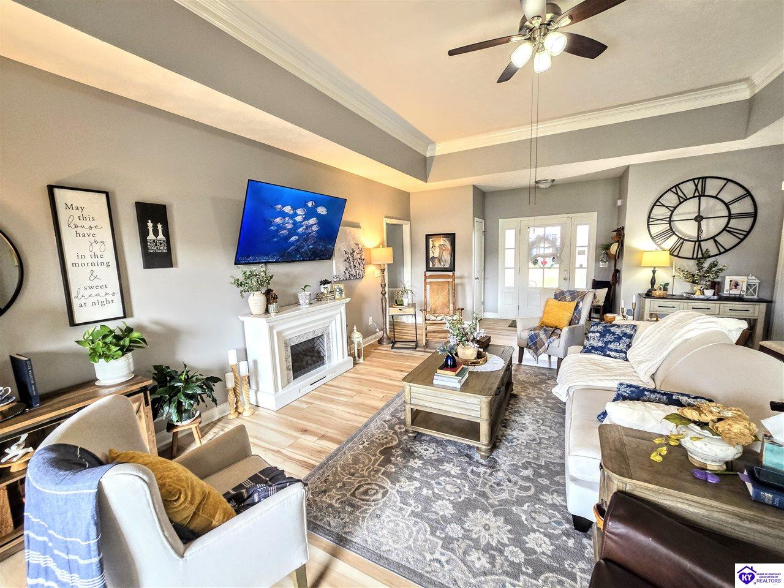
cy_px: 294
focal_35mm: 13
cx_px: 392
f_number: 2.2
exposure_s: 1/60
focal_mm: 2.2
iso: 80
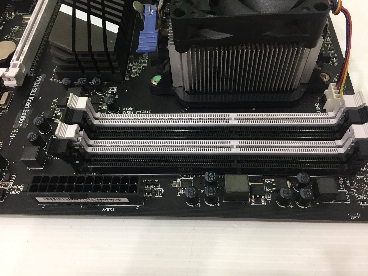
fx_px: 308
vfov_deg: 48.2
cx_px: 184
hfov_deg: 61.7
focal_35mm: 29
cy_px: 138
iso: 125
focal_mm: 4.15
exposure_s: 1/33
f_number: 2.2
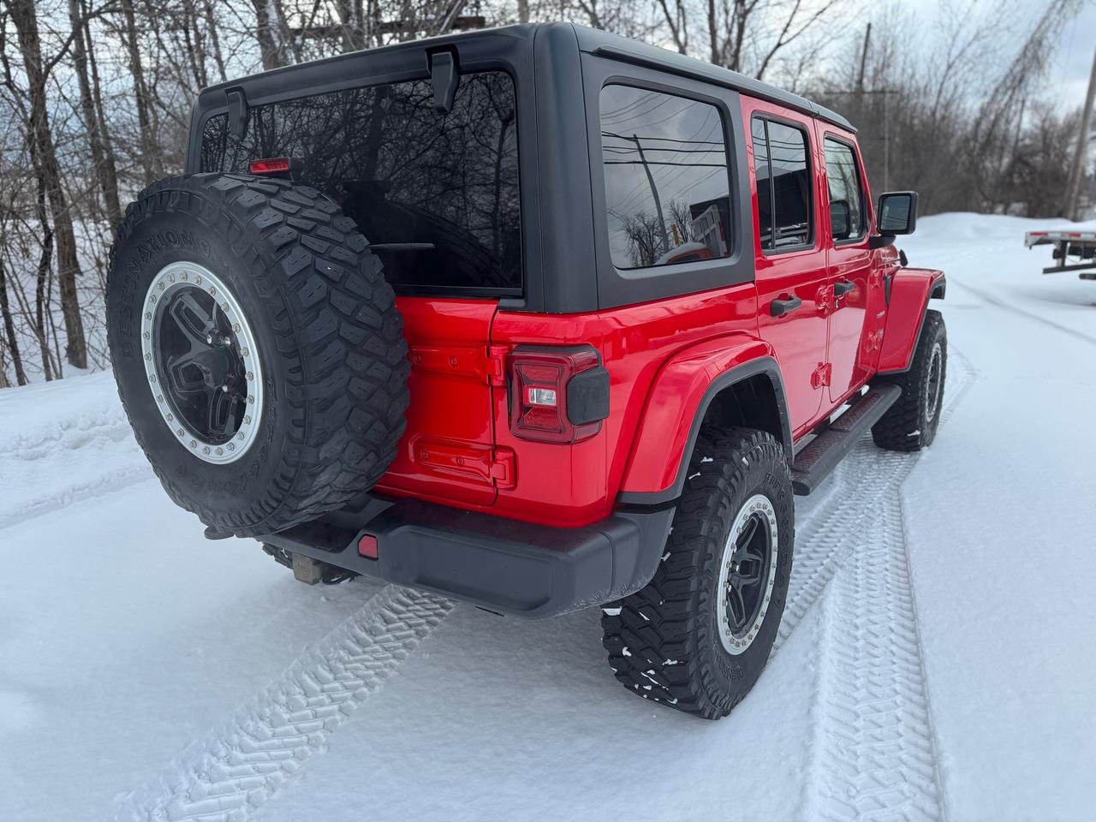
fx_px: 760
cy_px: 411
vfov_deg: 56.8
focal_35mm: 24
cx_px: 548
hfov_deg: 71.6
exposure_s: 1/2604
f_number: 1.78
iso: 80
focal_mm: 6.76
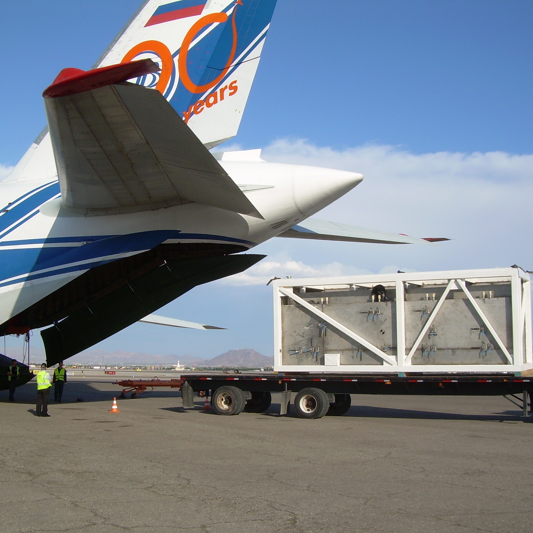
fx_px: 784
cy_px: 267
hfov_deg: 37.5
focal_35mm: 45
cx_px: 241
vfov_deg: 37.6
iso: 50
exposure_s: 1/500
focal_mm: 6.3
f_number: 4.6
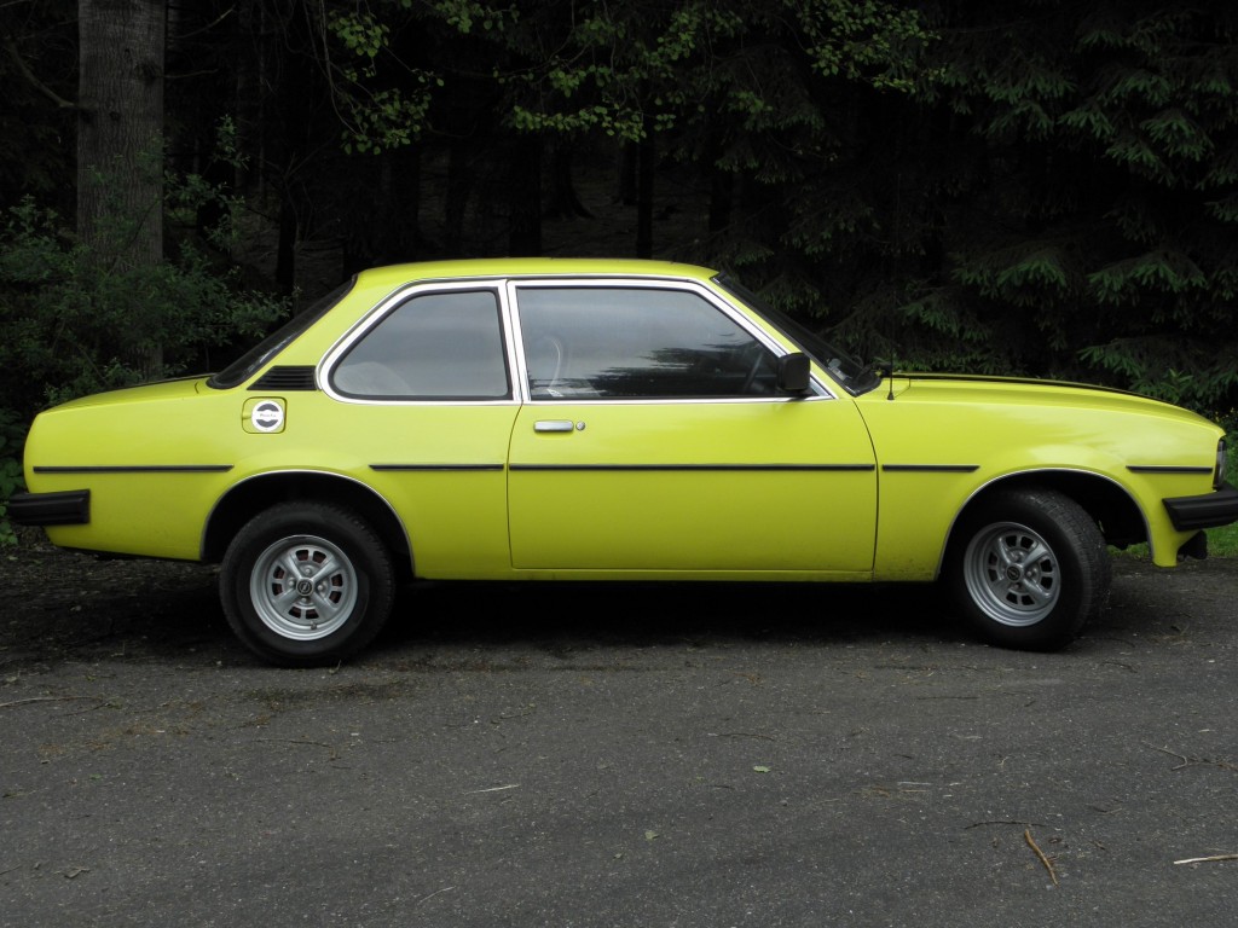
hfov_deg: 36.2
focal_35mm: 53
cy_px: 464
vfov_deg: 27.5
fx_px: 1895
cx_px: 619
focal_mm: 9.57
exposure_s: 1/100
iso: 64
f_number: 3.5
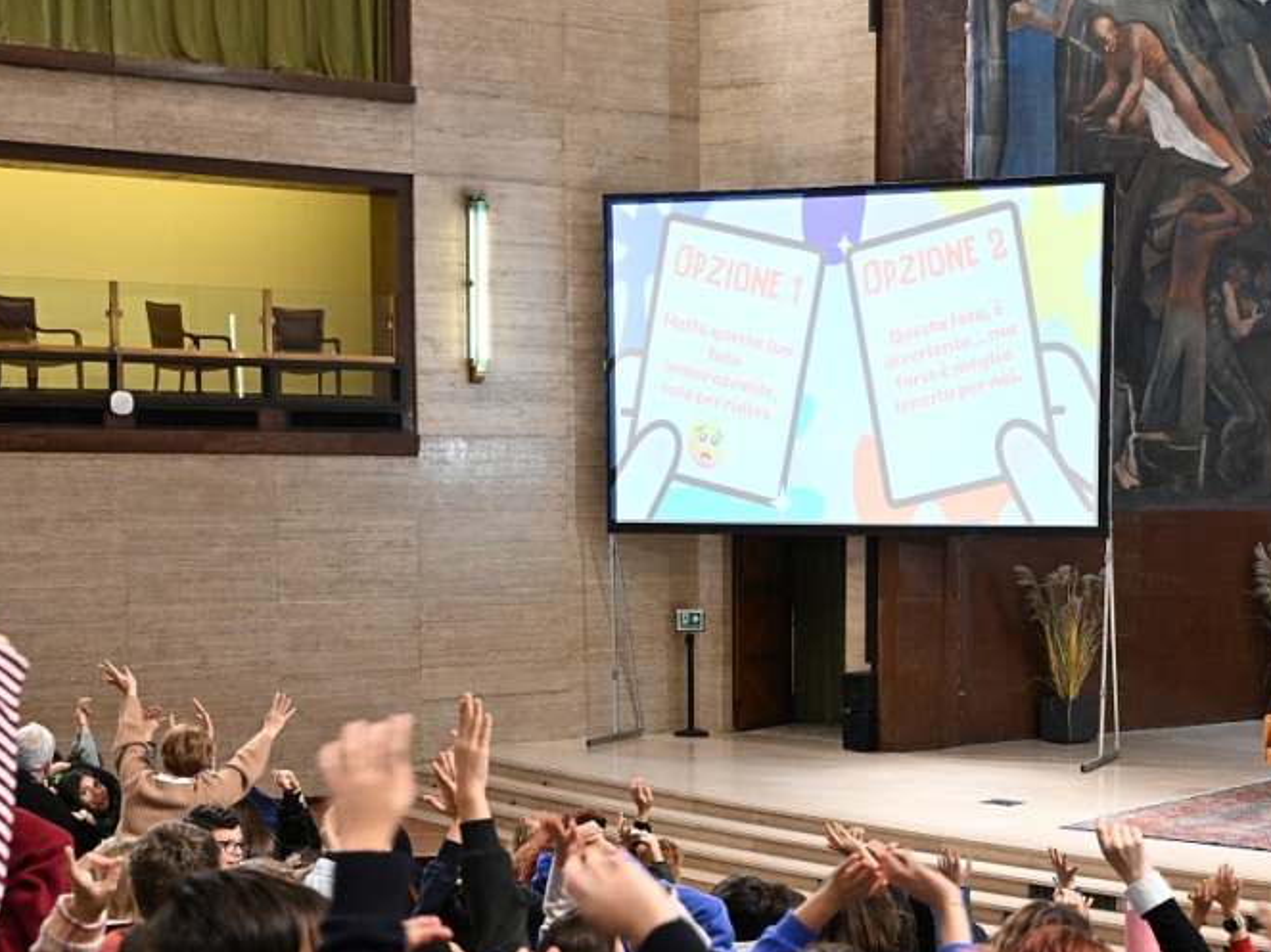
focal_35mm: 65
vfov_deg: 22.3
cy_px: 746
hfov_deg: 29.6
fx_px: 2386
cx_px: 868
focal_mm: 35
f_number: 5.6
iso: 1800
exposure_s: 1/40
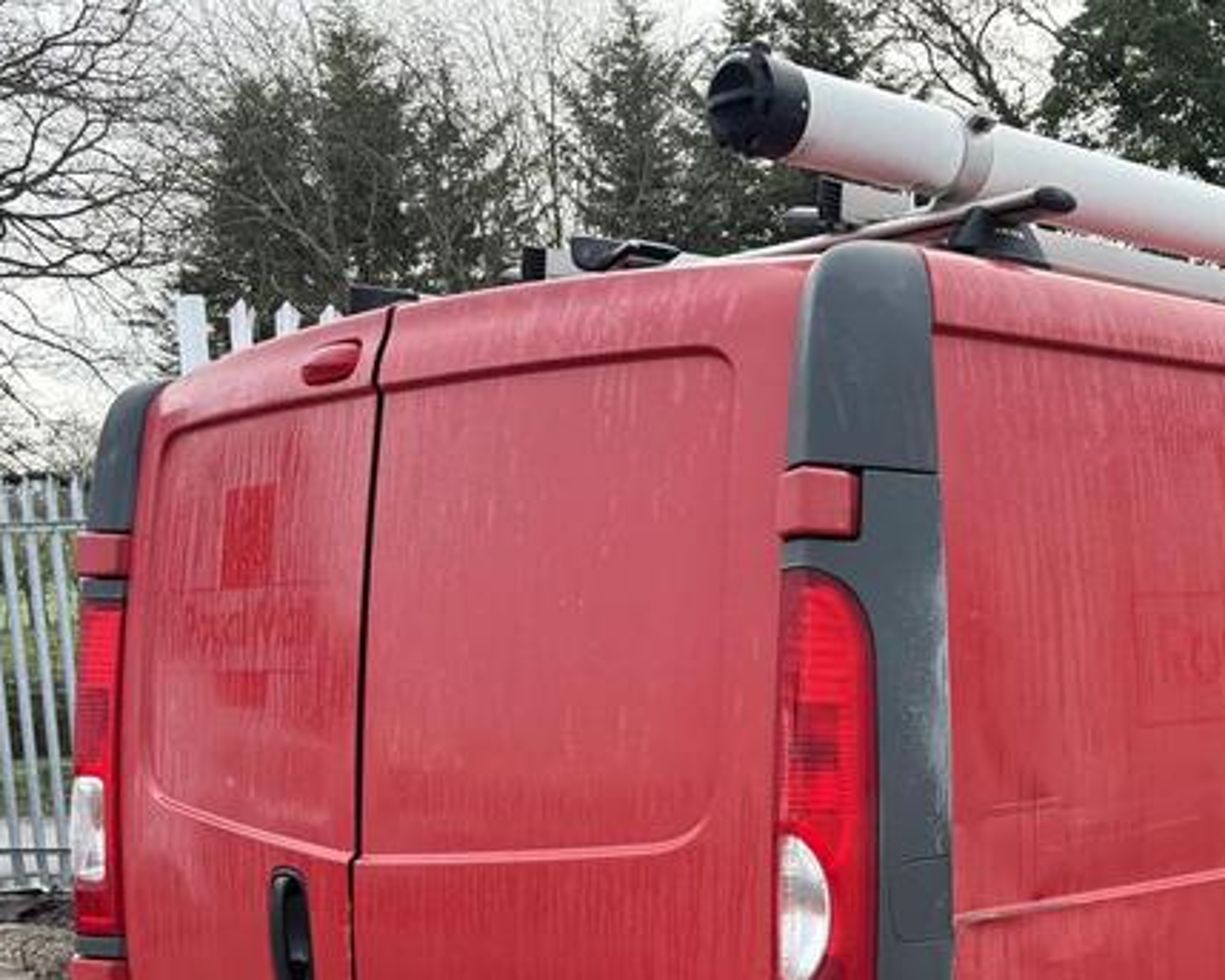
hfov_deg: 34.6
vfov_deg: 27.9
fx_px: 1921
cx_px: 925
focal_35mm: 53
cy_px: 820
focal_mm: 5.96
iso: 64
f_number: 1.6
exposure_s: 1/236
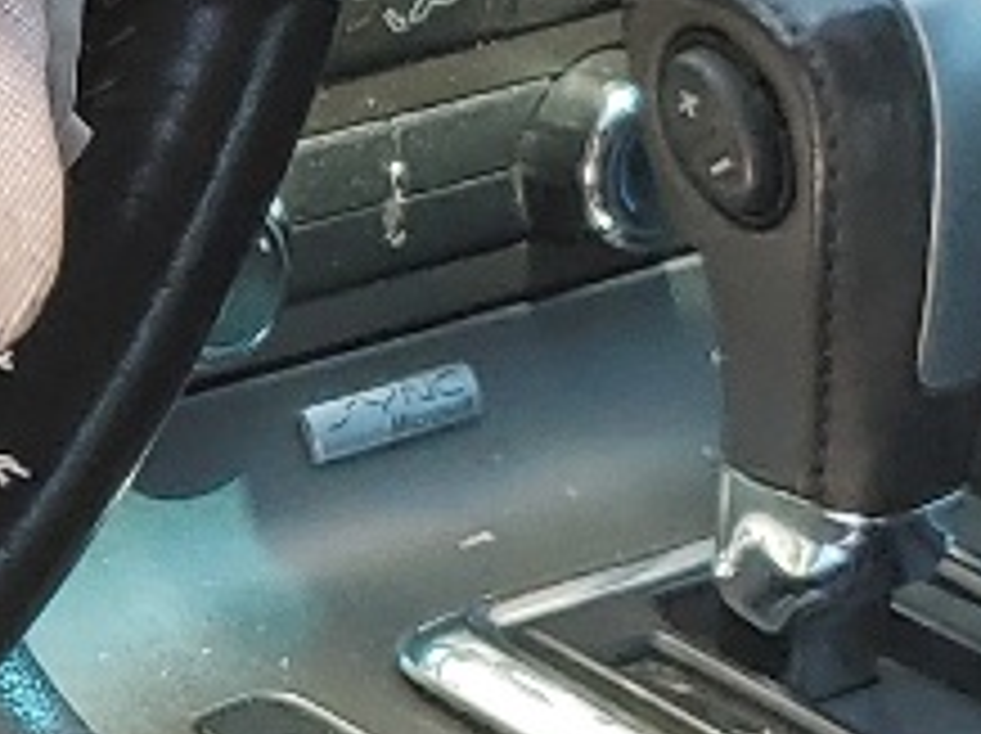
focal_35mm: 191
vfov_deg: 7.8
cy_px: 171
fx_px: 5407
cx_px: -828
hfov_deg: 9.8
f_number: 1.5
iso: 50
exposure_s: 1/345
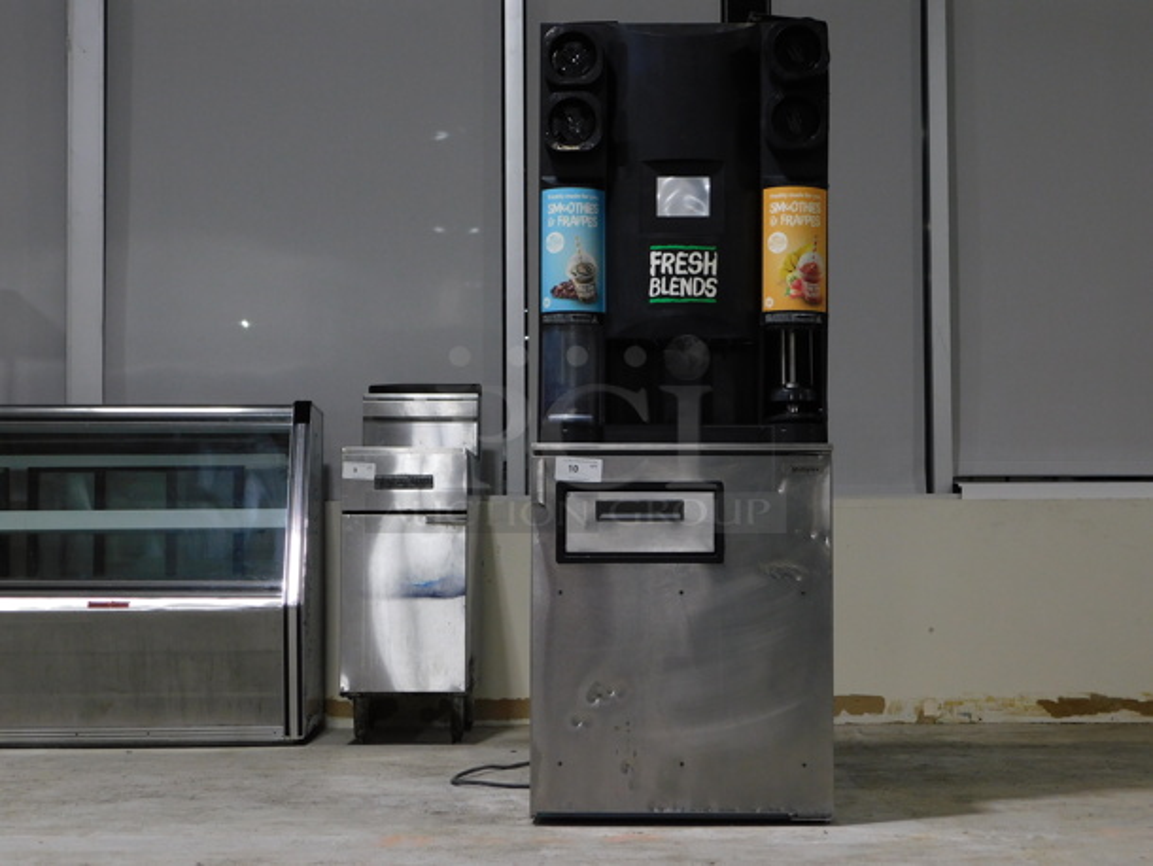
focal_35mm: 66
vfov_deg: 22.3
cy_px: 433
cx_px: 576
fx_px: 2199
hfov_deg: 29.4
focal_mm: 11.7
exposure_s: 1/30
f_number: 4.2
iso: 200
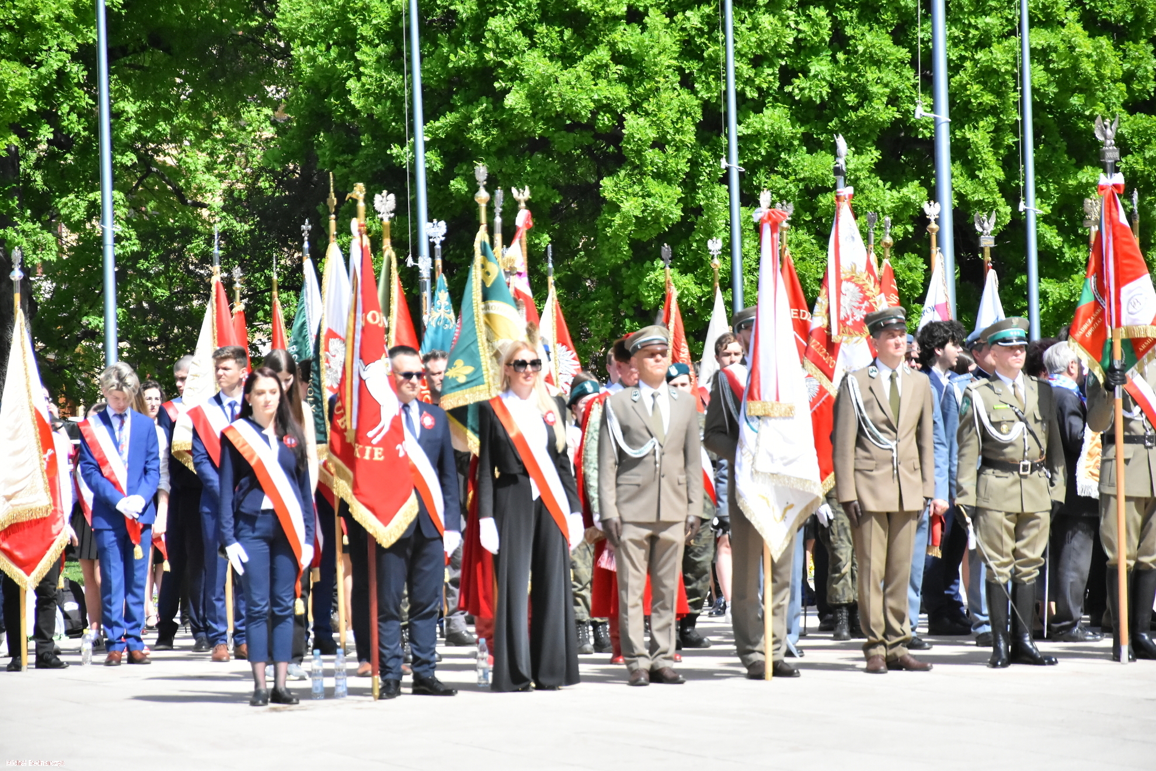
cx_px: 578
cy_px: 386
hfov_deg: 13.0
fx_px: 5057
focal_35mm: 158
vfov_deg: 8.7
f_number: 5.6
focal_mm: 105
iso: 3200
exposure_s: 1/8000
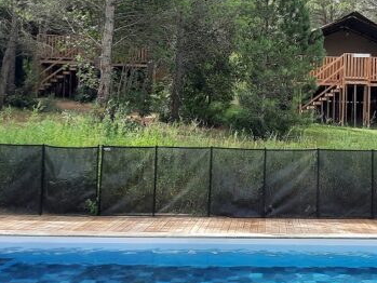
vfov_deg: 26.5
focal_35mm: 55
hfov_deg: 34.1
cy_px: 109
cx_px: 292
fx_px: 599
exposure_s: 1/330
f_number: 2
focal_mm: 4.6
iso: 32
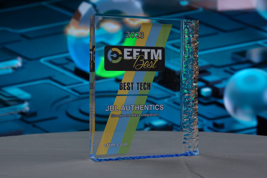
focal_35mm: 54
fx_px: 400
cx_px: 134
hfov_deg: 36.9
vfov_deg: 25.1
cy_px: 89
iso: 400
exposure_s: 1/100
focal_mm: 19.68
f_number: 3.5
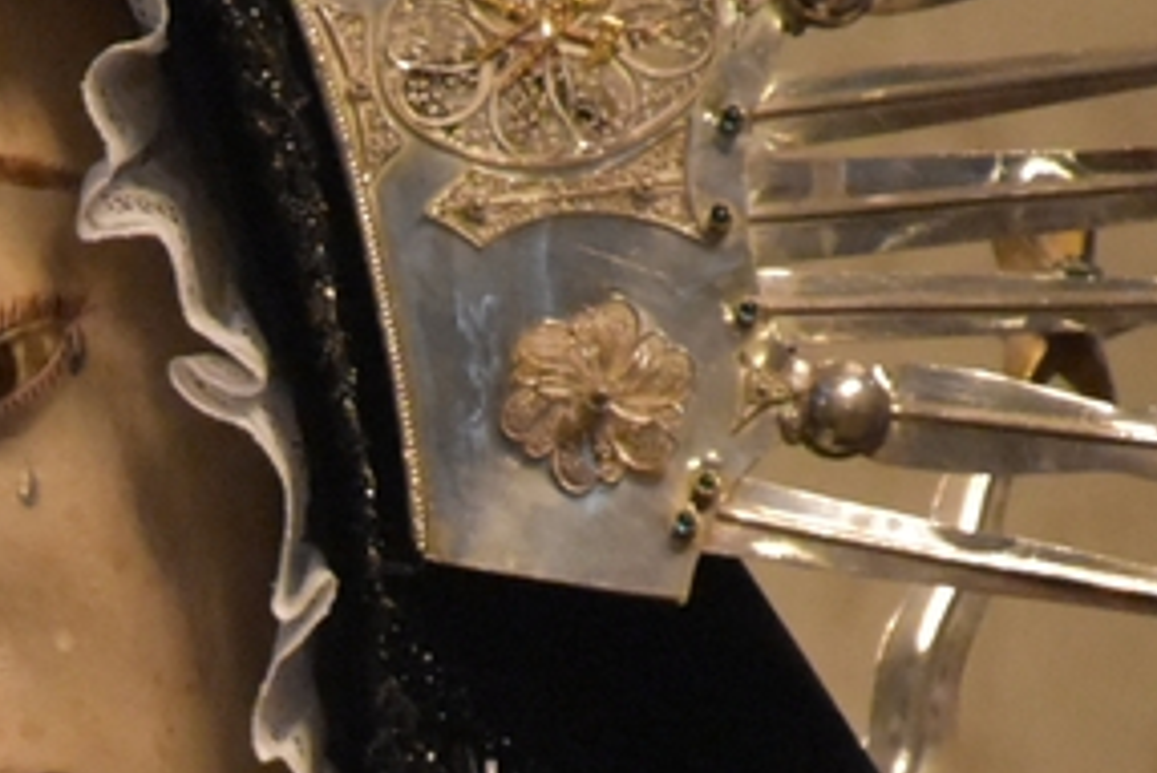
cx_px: -380
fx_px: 26334
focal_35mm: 819
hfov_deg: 2.5
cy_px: 1036
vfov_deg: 1.7
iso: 4500
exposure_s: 1/60
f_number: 5.6
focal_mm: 130
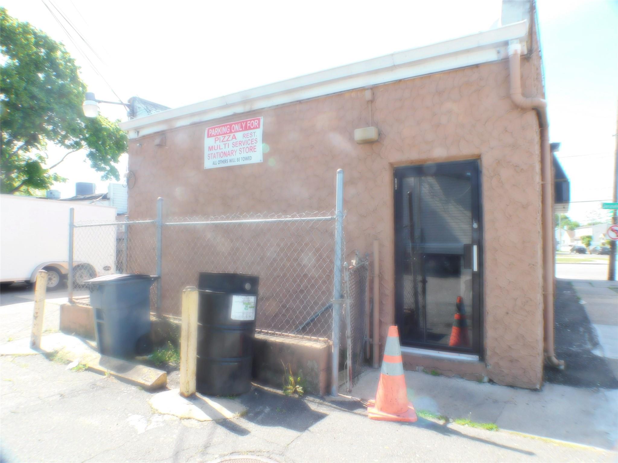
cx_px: 309
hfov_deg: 60.0
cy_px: 232
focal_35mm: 30
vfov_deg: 46.8
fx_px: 536
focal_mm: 5.3
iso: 125
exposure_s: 1/400
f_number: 3.2
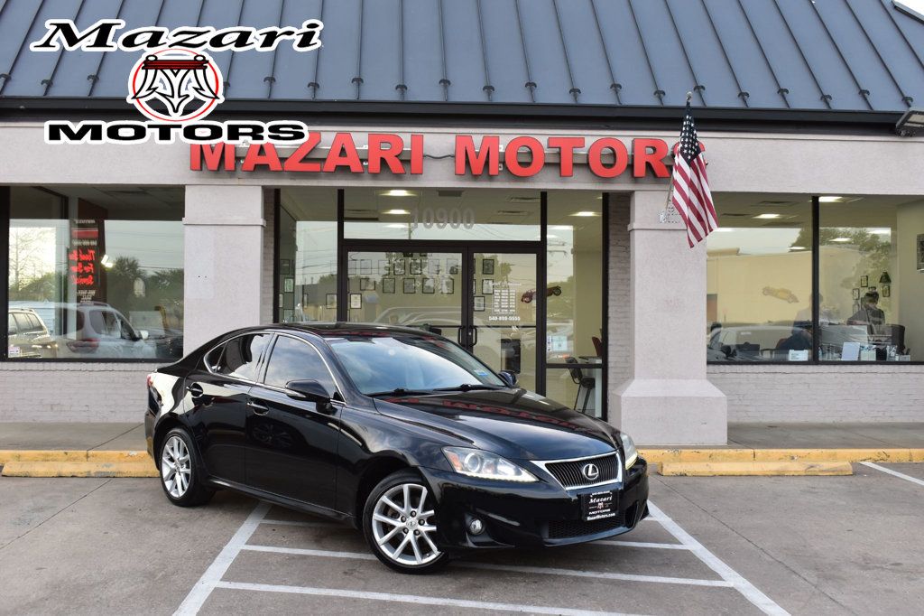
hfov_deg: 46.4
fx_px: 1078
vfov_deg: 31.9
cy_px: 308
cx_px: 462
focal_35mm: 42
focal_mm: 28
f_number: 8
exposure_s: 1/80
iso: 400
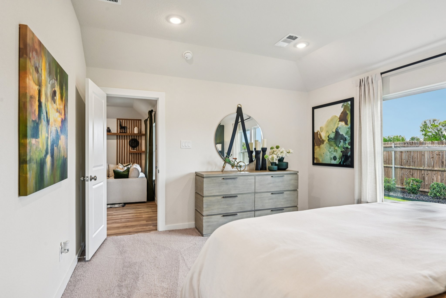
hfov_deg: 86.9
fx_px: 235
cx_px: 223
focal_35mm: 19
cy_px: 149
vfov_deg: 64.5
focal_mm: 19
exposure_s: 1/40
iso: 400
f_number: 8
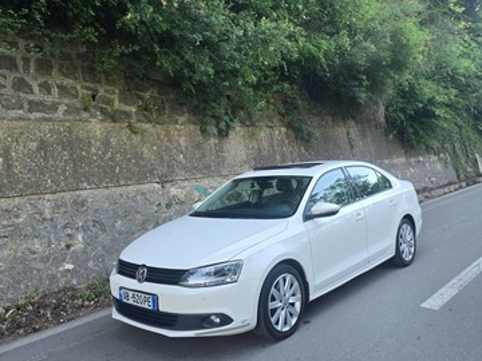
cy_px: 180
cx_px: 241
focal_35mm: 23
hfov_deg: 73.9
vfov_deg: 58.9
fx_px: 320
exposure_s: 1/180
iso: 80
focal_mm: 6.3
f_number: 1.7
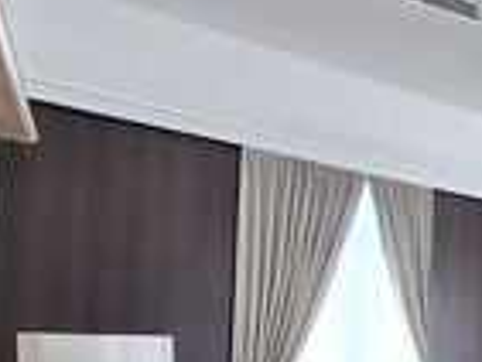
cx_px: 634
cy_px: 364
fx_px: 585
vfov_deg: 31.7
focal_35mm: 42
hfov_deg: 32.7
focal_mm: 1.74
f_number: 2.2
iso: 125
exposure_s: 1/50
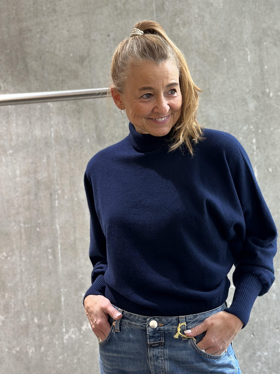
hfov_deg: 30.3
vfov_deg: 39.7
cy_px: 187
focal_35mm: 48
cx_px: 140
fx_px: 518
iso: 125
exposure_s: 1/50
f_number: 1.78
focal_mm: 6.86
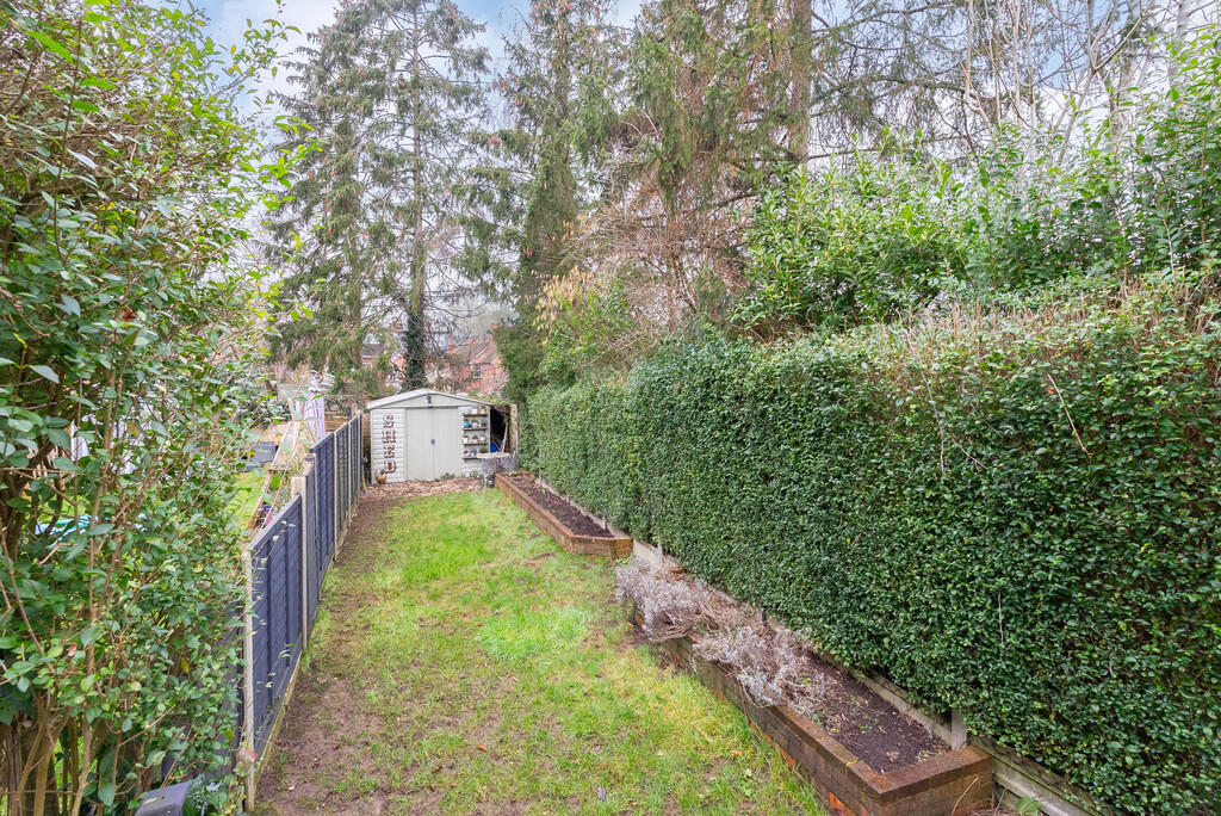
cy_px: 408
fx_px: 543
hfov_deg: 96.7
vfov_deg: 73.8
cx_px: 610
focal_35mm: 16
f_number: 7.1
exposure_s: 1/80
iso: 1250
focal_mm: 16
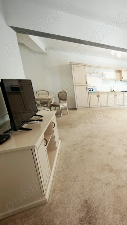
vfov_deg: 92.6
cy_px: 113
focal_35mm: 18
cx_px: 147
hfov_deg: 43.4
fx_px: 108
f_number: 2
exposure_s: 1/25
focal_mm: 1.82
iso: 500
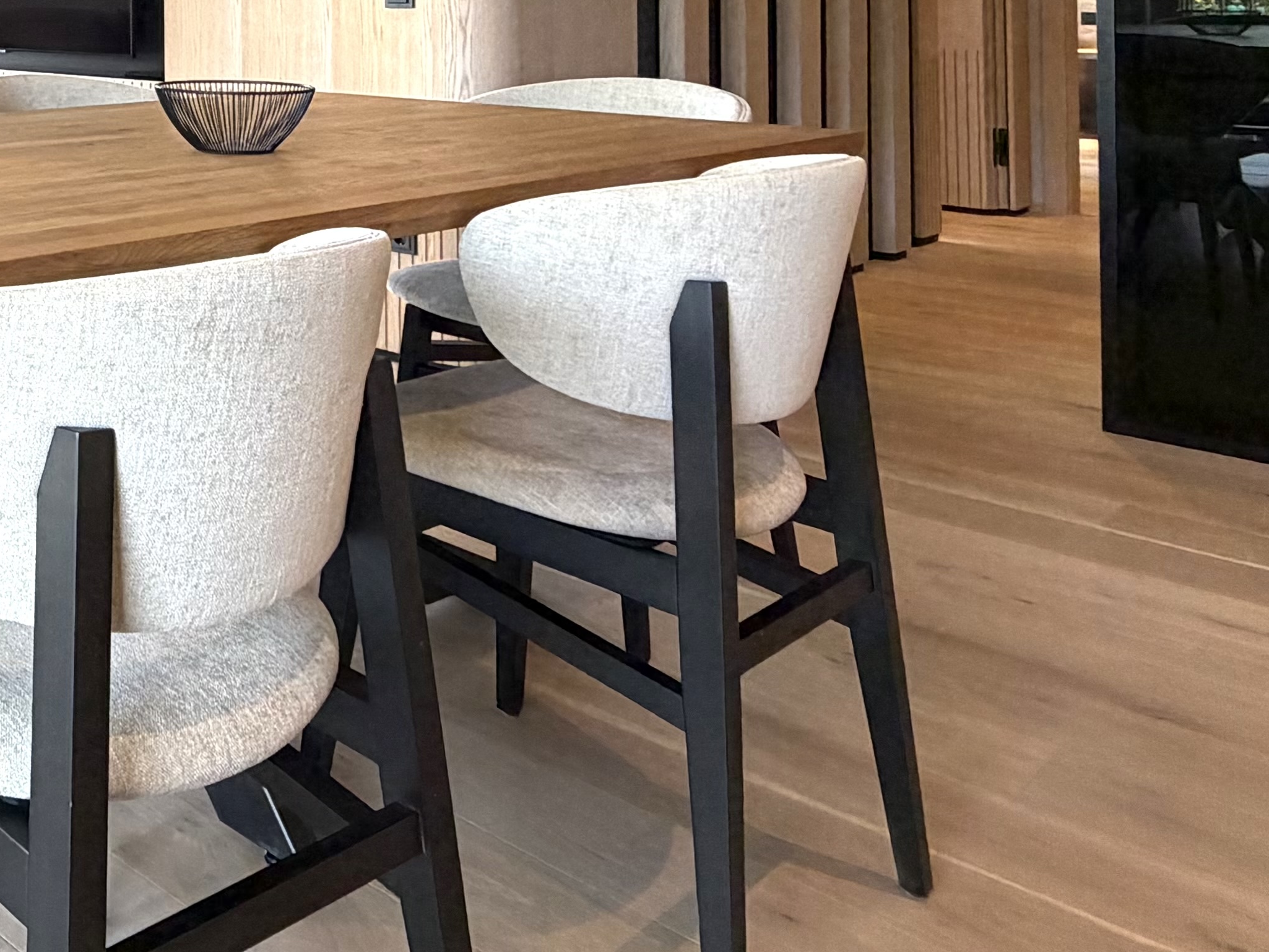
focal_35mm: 39
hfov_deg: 39.6
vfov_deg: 33.2
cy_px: -36
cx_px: -108
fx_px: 1430
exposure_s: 1/100
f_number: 2.2
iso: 200
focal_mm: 2.22
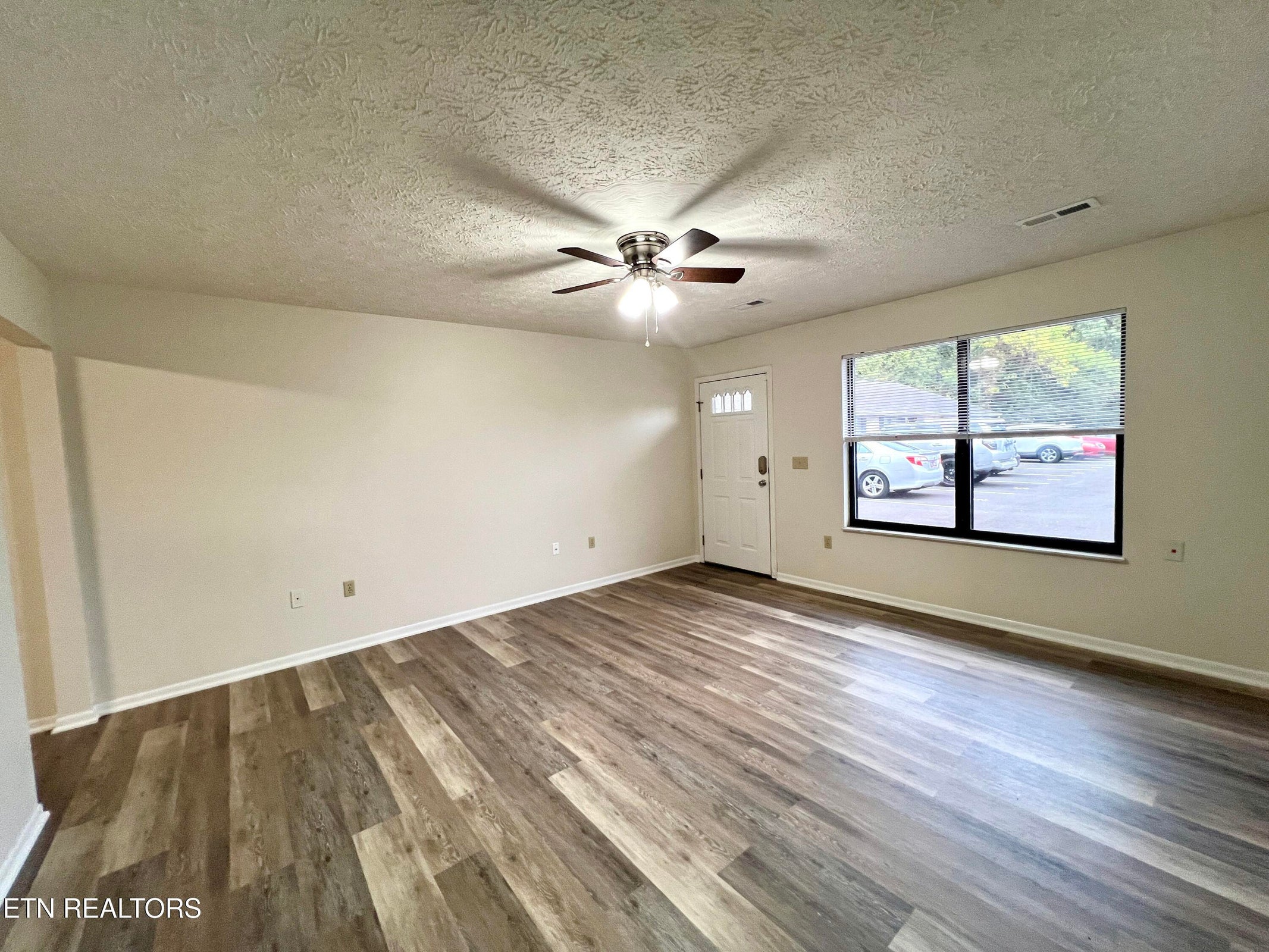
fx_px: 477
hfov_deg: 106.2
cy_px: 476
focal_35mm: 13
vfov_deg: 89.9
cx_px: 634
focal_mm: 1.57
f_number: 1.8
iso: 160
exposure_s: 1/60
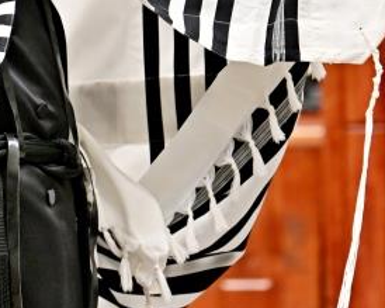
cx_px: 4
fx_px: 6401
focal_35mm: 562
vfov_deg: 2.8
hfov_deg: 3.4
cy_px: -40
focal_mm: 160
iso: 640
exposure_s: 1/800
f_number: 2.8
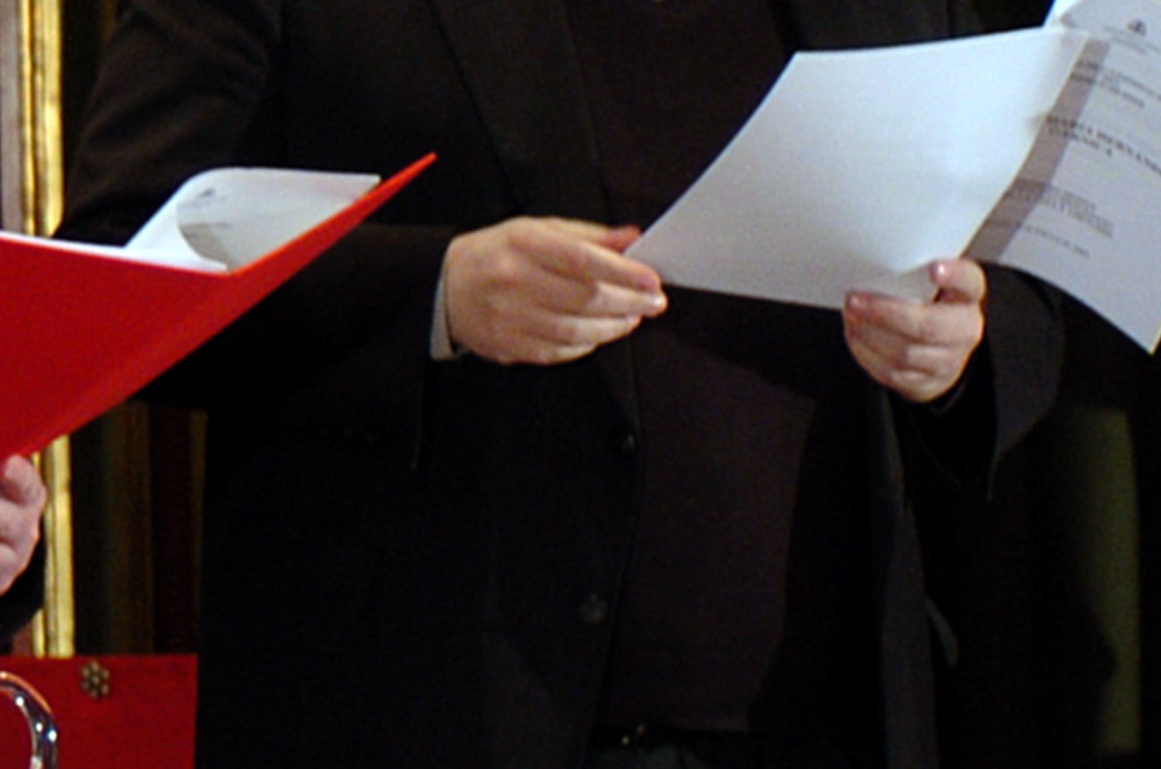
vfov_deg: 3.8
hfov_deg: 5.7
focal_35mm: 359
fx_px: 11555
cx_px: -865
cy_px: 52
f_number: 2.8
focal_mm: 62
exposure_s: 1/60
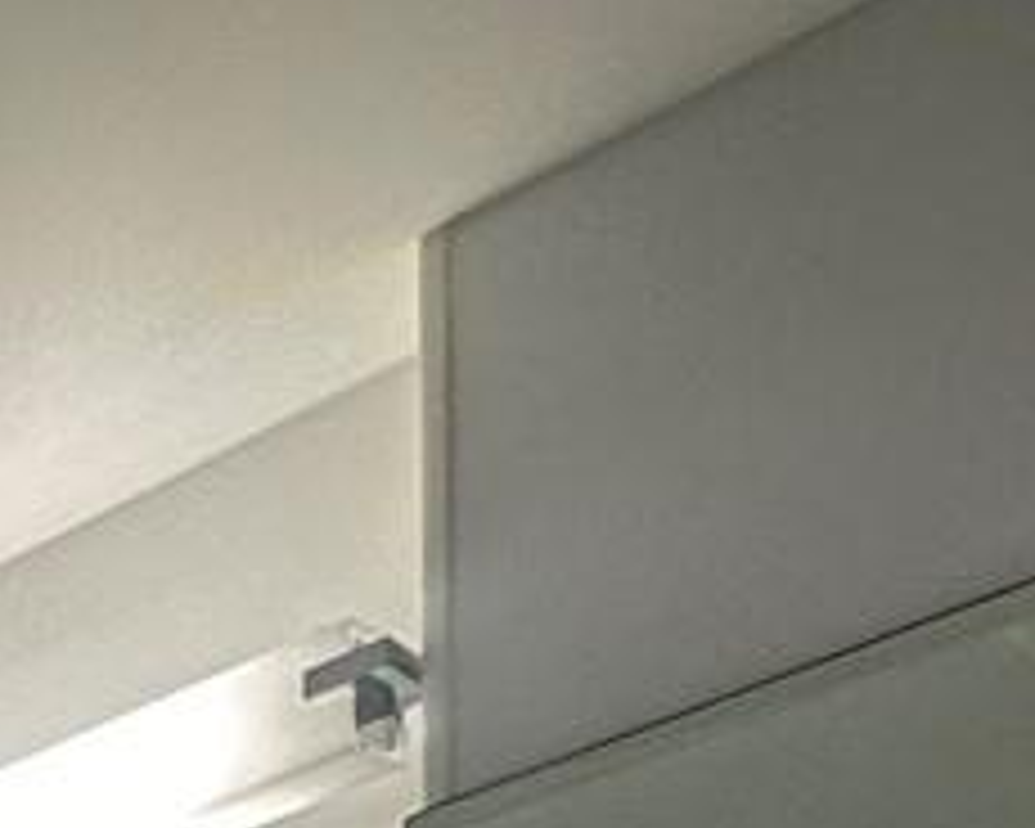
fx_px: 2910
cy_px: 2408
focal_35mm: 95
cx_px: -1156
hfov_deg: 15.3
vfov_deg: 11.1
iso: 80
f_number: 2.2
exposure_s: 1/120
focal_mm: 2.22
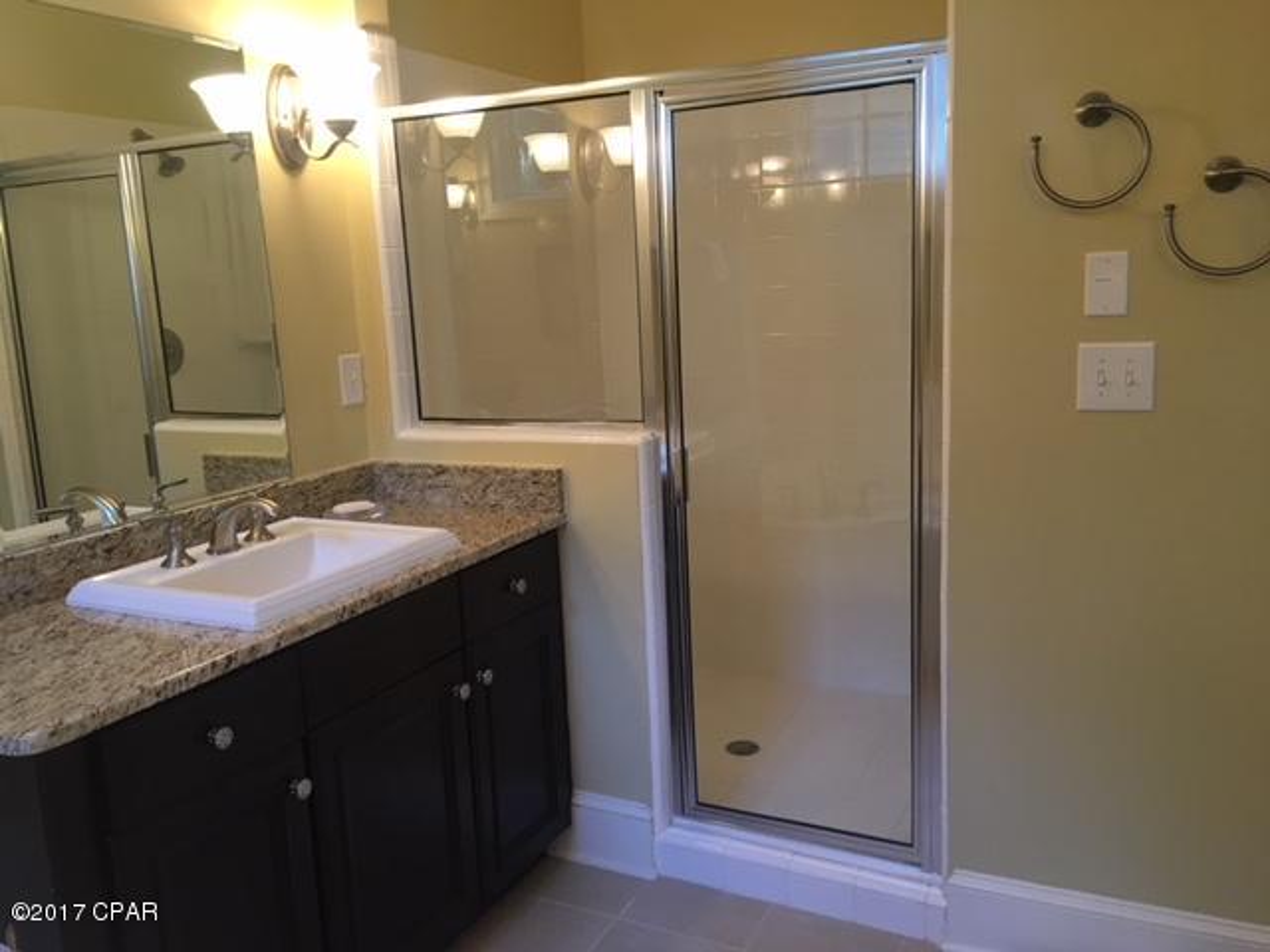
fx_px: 1064
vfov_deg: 48.2
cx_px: 635
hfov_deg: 61.7
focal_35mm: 29
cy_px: 476
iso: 80
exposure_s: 1/30
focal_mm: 4.15
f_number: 2.2
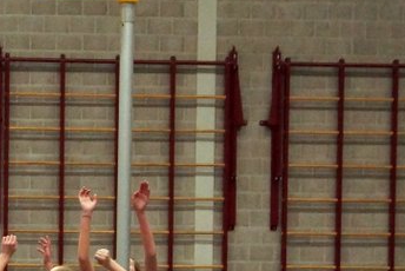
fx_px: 1306
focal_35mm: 116
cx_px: -133
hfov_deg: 16.6
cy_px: 222
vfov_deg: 11.8
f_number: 2.8
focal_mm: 26
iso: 1600
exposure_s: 1/400
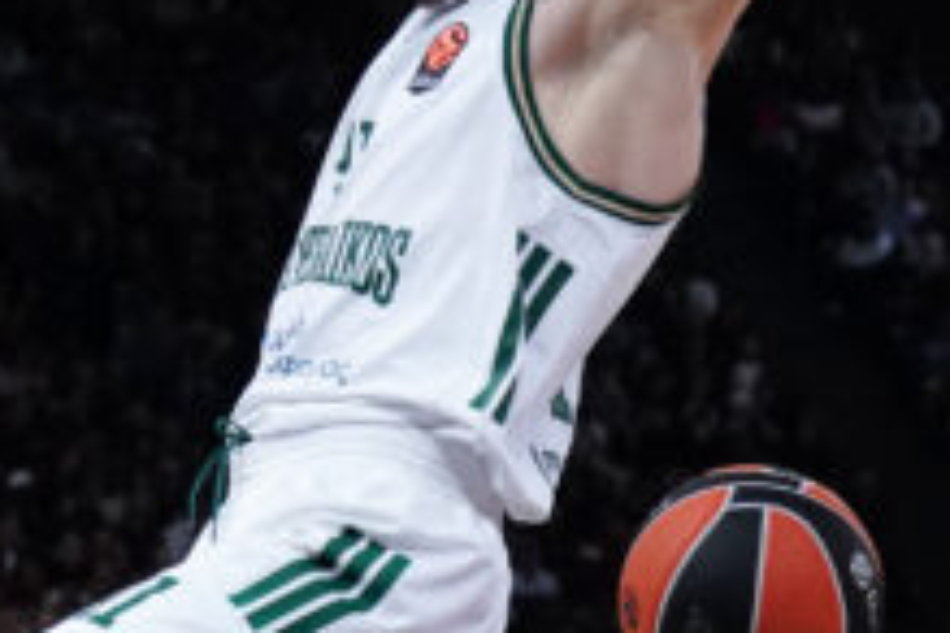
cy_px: 384
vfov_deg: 5.9
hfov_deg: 8.8
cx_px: 364
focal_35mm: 234
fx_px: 6175
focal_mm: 50
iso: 3200
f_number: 4
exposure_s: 1/1250
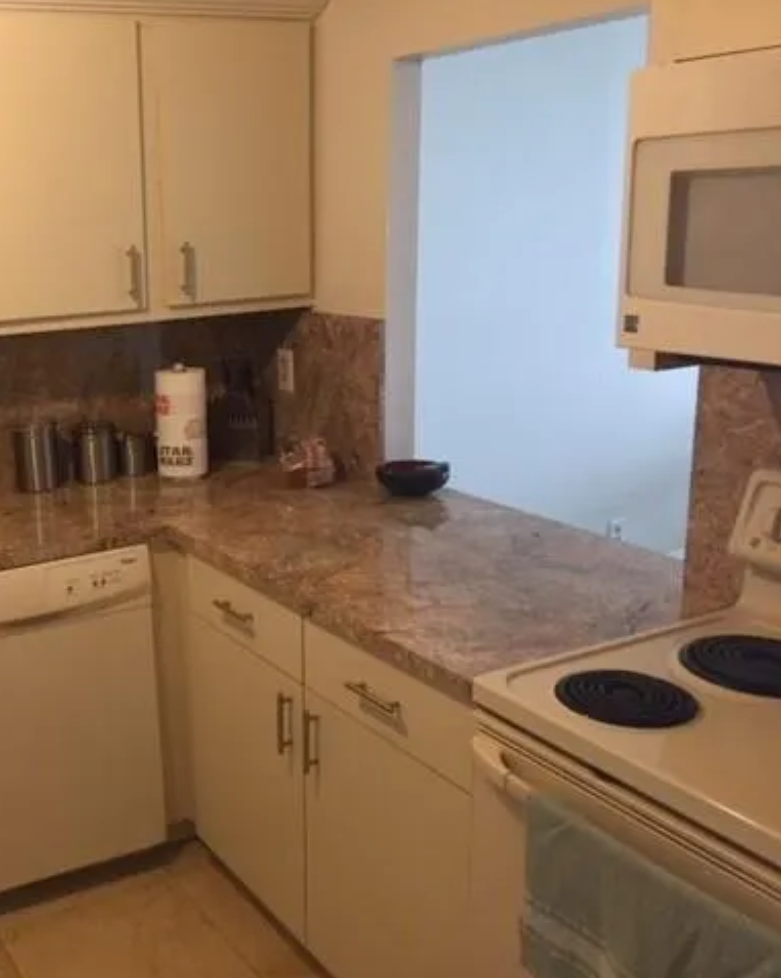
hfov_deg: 37.4
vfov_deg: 48.0
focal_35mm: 38
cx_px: 129
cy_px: 488
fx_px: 1099
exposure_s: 1/30
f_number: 2.2
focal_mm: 4.15
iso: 160
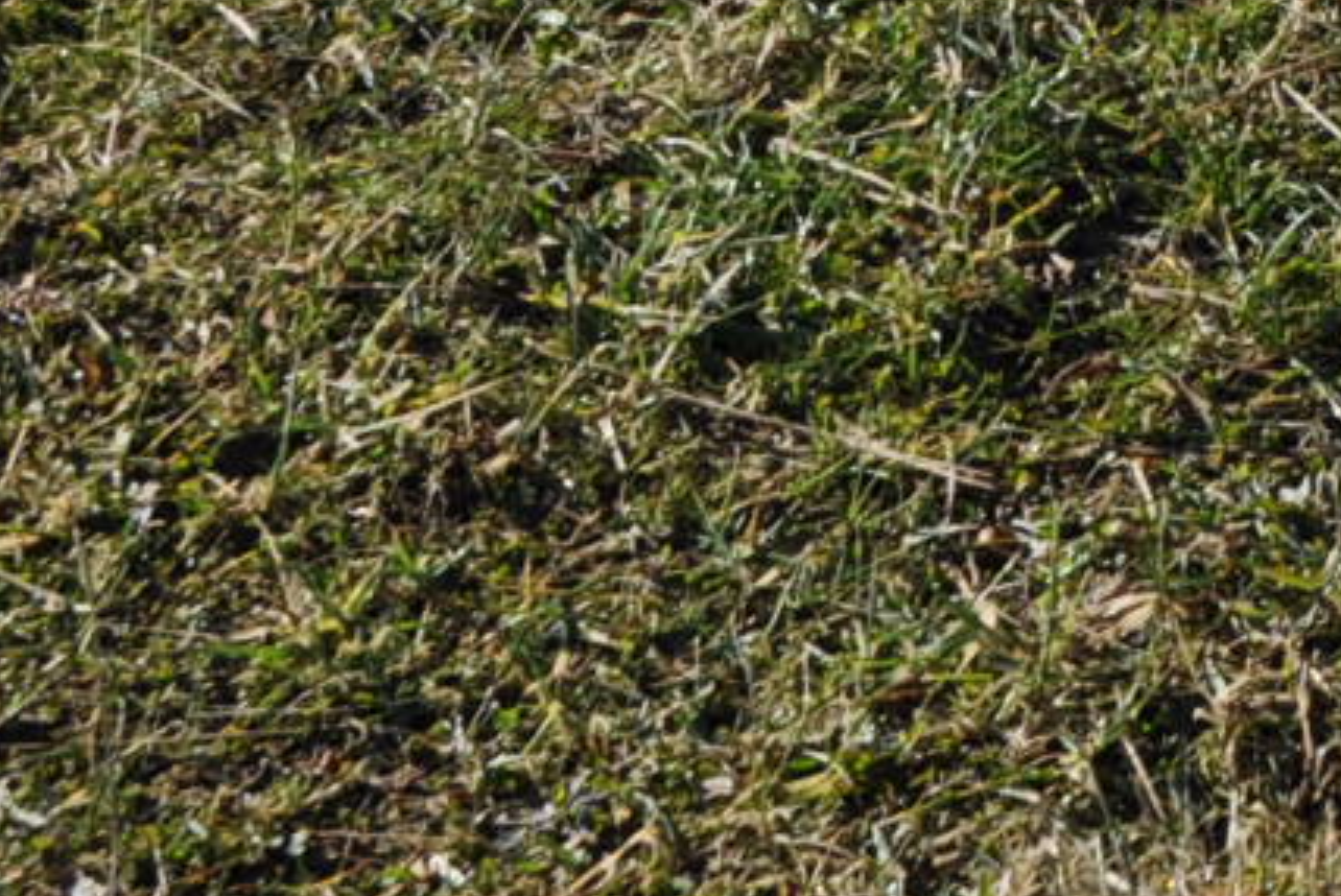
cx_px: 2478
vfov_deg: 6.3
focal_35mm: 210
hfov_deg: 9.3
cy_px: -1172
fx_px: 7828
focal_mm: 28
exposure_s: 1/320
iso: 200
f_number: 9
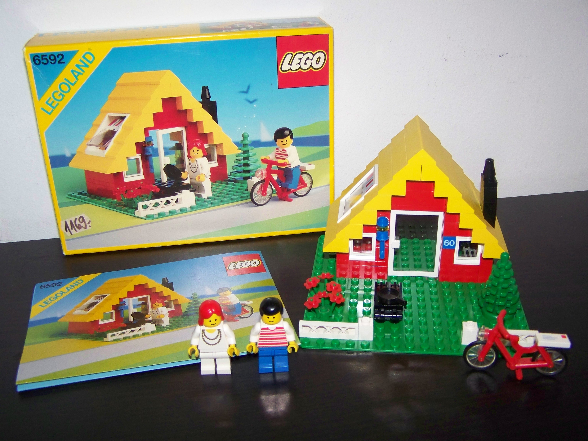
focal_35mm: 38
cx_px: 294
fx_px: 645
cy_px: 220
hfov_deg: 49.0
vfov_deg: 37.7
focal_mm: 6.3
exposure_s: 1/30
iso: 200
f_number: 2.8
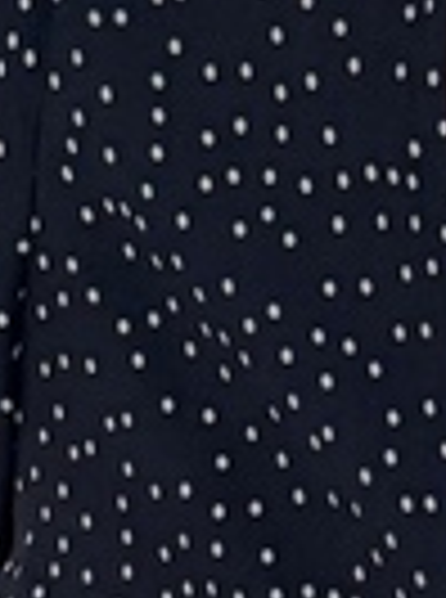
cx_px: 613
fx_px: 3383
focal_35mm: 196
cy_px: 1884
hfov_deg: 7.4
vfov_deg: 8.3
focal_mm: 5.96
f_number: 1.6
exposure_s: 1/60
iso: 80
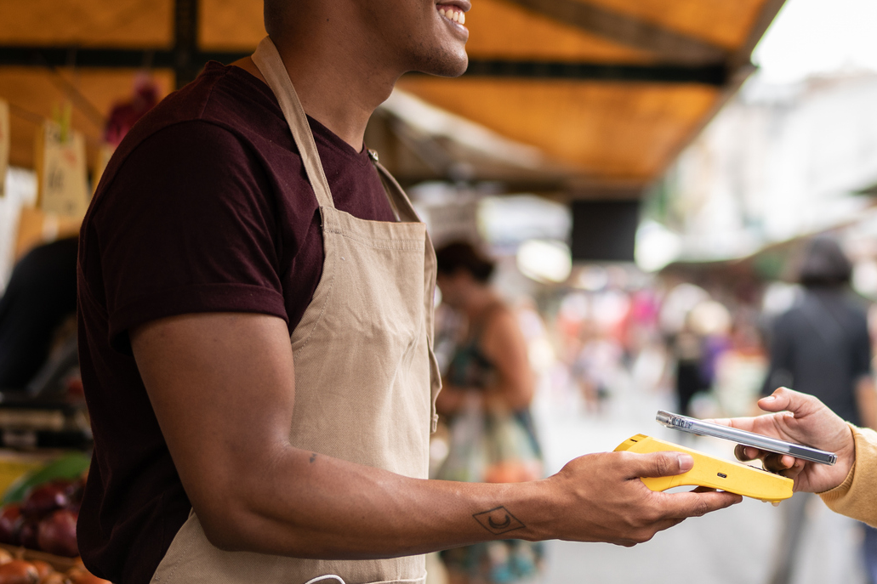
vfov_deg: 18.9
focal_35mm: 72
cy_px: 235
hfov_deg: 27.1
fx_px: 1754
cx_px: 789
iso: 50
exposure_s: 1/640
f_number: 1.2
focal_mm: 35
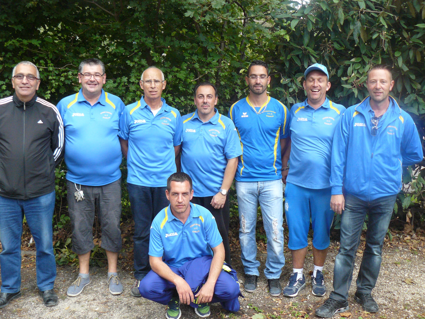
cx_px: 212
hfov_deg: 51.4
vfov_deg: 39.7
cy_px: 160
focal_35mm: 36
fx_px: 442
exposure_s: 1/125
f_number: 2.8
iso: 250
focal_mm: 6
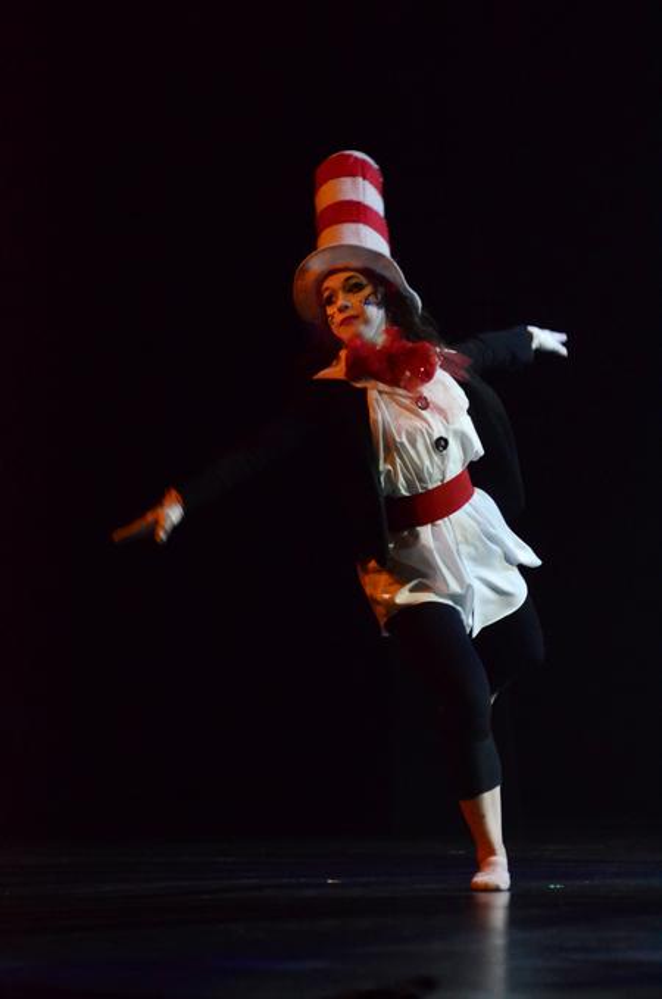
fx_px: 7685
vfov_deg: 7.4
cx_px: 331
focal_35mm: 278
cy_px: 500
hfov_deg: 4.9
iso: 3200
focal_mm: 185
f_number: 4.5
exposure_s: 1/320
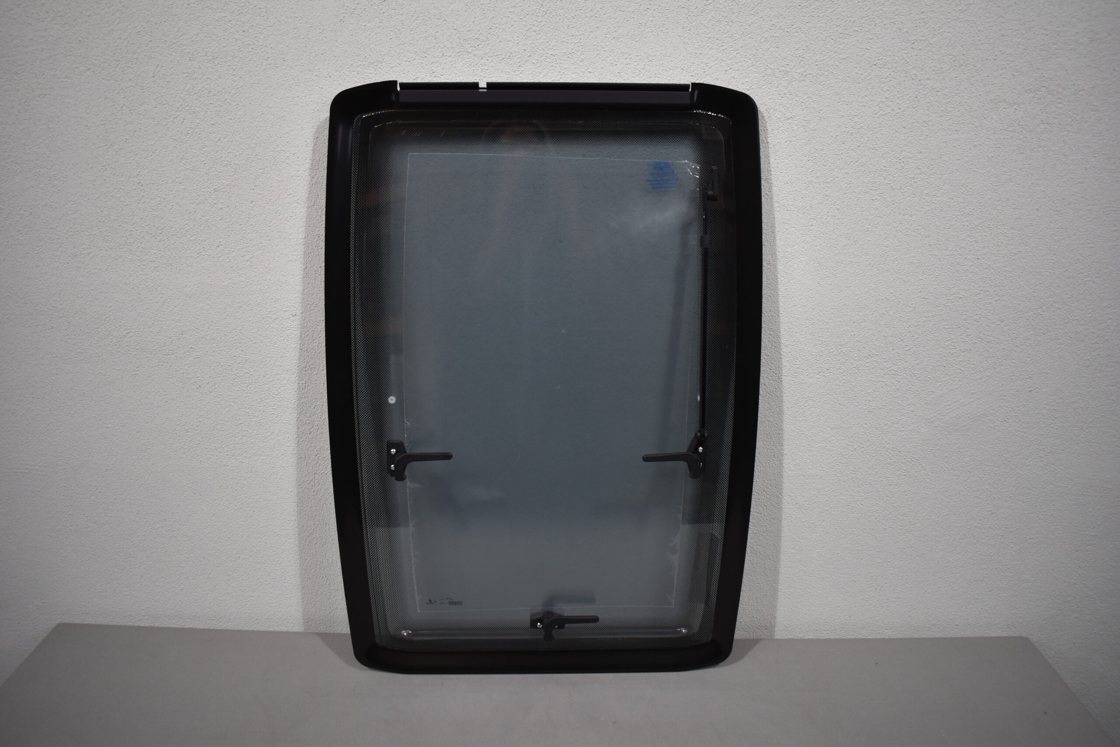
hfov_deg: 67.4
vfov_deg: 47.9
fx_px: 840
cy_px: 374
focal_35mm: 27
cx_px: 560
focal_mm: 18
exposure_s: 1/250
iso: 500
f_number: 3.5
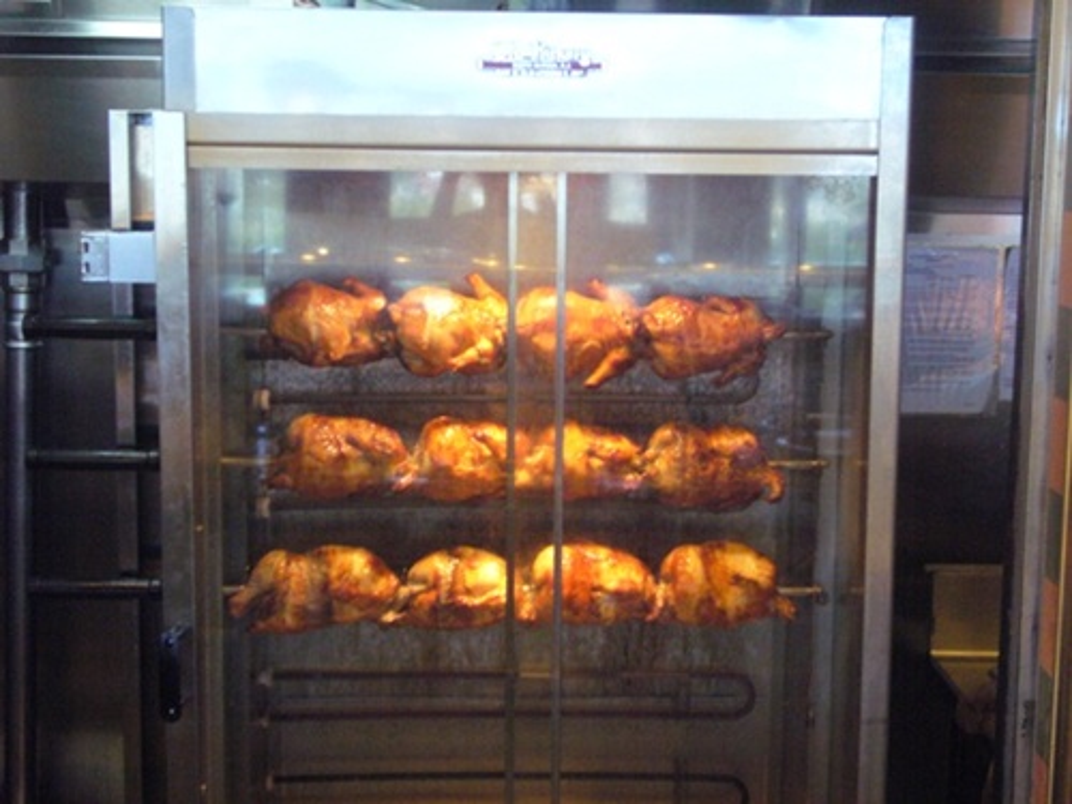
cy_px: 402
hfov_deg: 33.2
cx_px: 536
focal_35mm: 58
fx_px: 1796
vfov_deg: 25.2
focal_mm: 9.6
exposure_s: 1/40
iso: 400
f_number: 4
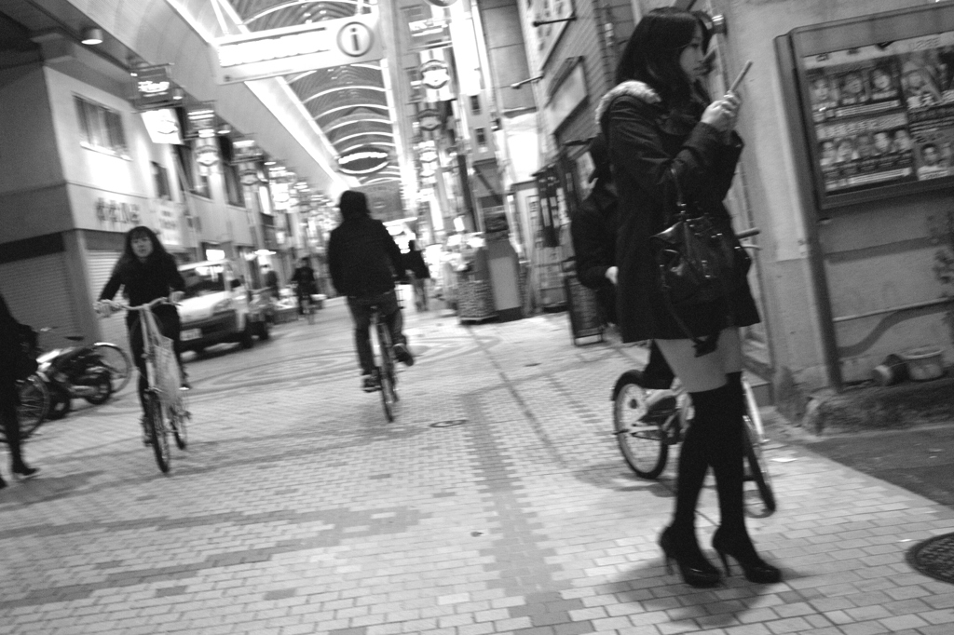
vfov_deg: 32.6
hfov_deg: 47.4
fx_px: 1086
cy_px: 318
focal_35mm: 41
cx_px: 477
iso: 800
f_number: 3.5
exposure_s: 1/60
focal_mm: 24.2
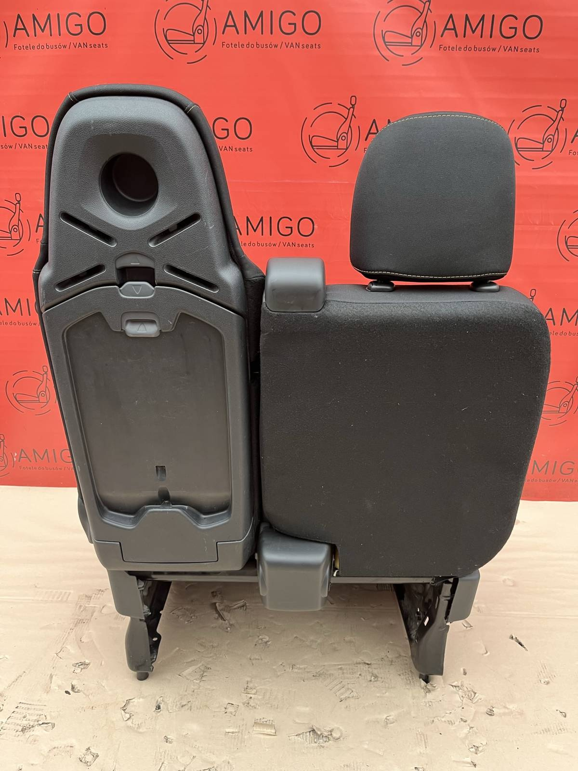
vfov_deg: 67.3
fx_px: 579
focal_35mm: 26
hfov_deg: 53.1
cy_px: 386
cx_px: 289
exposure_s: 1/93
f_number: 1.6
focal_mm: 5.1
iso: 125
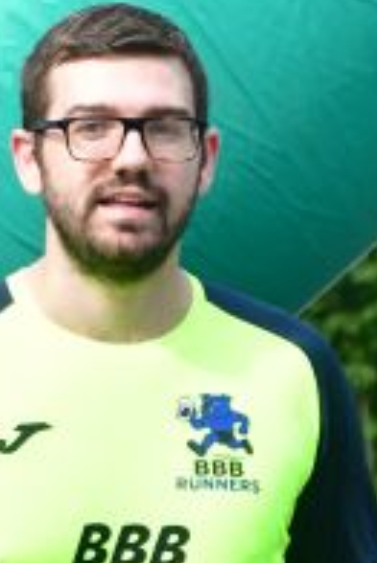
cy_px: 348
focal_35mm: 514
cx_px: 345
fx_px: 8059
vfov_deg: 4.0
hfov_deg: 2.7
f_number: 4.5
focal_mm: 70
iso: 1250
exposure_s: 1/4000
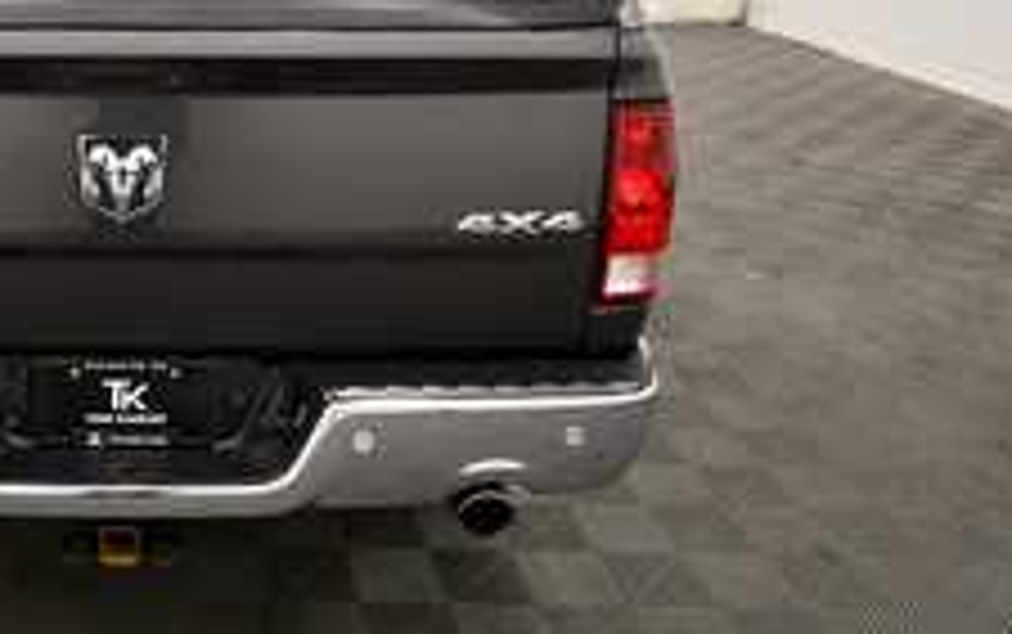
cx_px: 135
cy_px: 124
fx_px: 1049
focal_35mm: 38
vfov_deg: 32.7
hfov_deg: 47.2
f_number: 5
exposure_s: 1/125
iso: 1000
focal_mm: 14
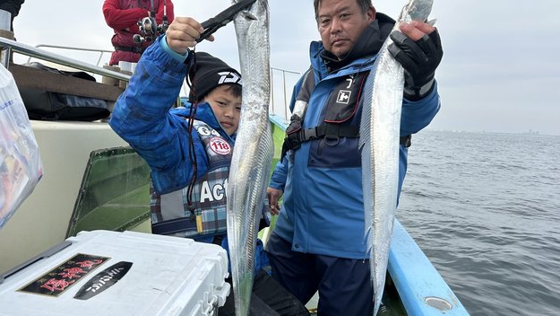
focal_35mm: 29
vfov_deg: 40.2
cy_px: 151
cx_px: 279
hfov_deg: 66.0
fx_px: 431
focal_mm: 5.7
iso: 50
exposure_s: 1/2762
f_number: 1.5
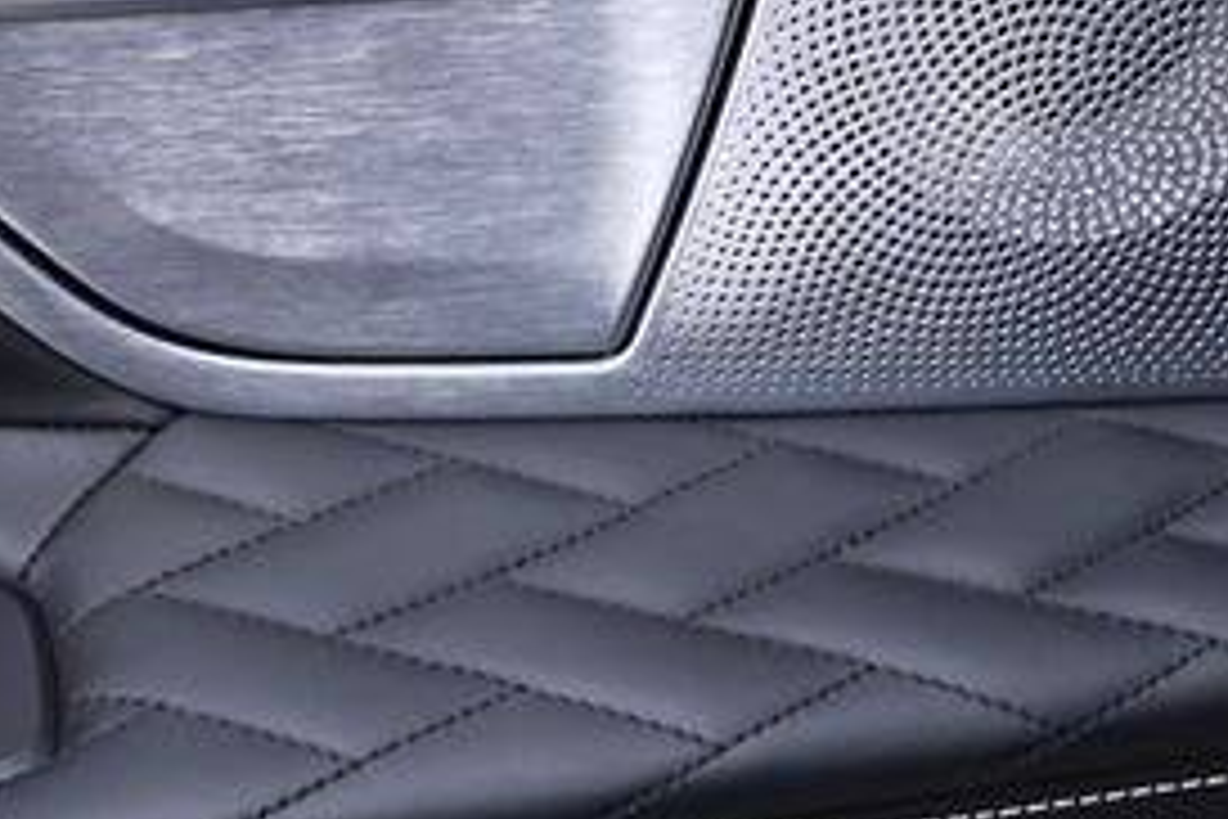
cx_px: 54
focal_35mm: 90
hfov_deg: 21.9
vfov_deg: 15.0
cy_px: 88
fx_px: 3070
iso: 250
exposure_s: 1/30
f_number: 2.8
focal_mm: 24
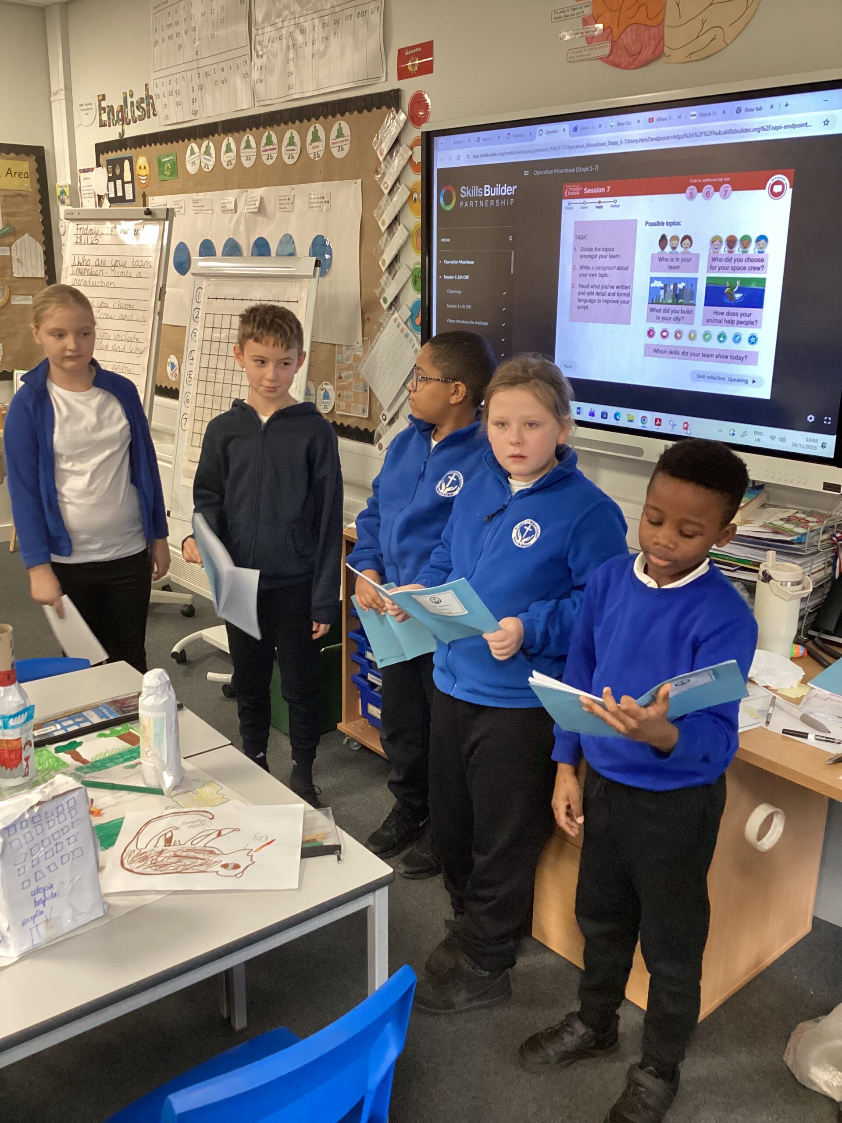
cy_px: 562
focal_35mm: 31
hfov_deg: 45.4
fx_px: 1005
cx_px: 421
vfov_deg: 58.4
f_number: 2.4
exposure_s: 1/50
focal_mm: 3.3
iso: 250
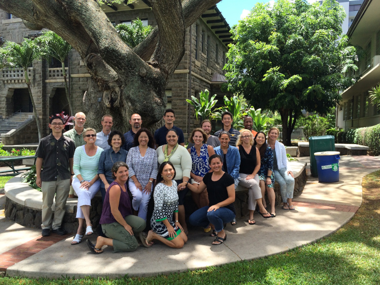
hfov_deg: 61.7
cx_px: 190
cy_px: 142
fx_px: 318
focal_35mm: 29
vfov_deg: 48.2
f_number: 2.2
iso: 32
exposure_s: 1/540
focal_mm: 4.15
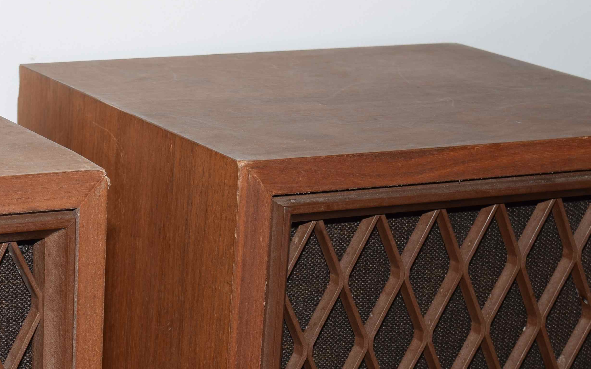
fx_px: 1917
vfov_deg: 10.8
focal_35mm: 119
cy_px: 468
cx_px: 29
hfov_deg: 17.2
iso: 100
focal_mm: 32
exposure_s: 1/60
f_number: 8
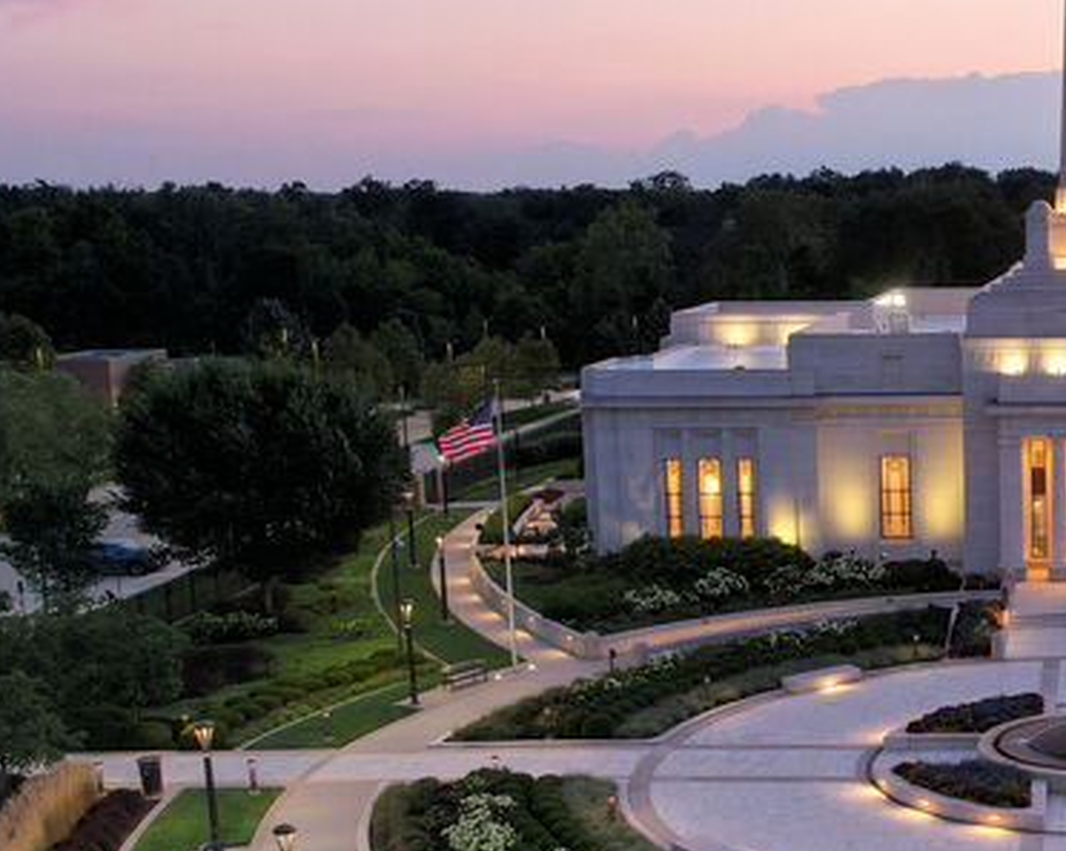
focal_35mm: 60
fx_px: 1891
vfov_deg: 25.2
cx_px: 1100
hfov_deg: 29.1
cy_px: 590
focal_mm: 8.38
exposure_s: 1/20
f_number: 2.8
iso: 100
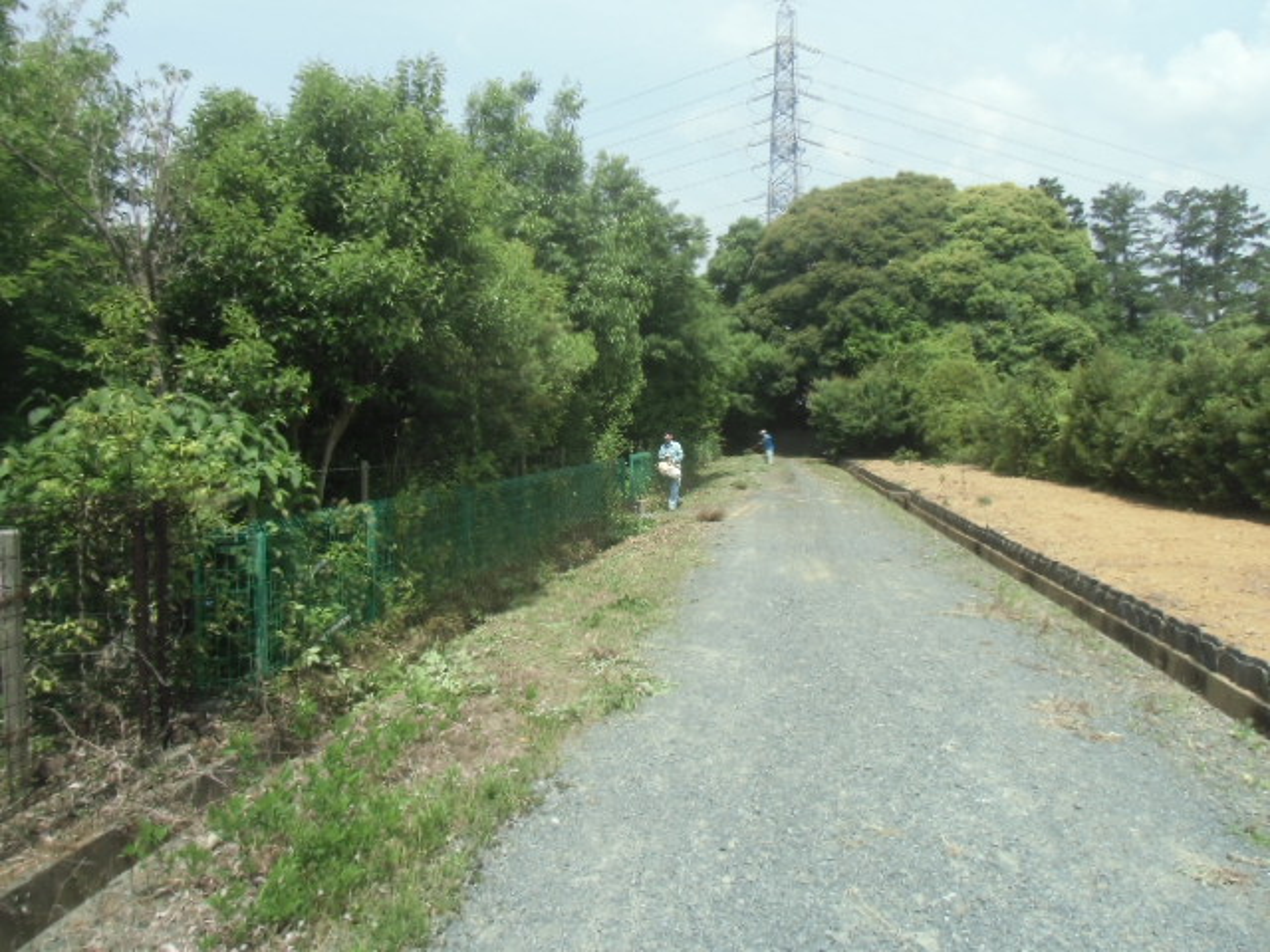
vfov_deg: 56.8
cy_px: 476
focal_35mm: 24
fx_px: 881
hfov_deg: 71.6
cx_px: 635
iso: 64
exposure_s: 1/500
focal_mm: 4.24
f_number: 3
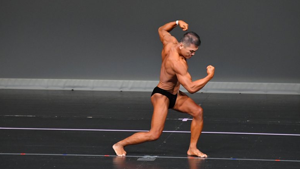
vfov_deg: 3.3
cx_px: 150
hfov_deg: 5.9
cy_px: 75
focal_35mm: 363
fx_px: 2888
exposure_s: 1/400
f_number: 5.6
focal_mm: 230
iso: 4000
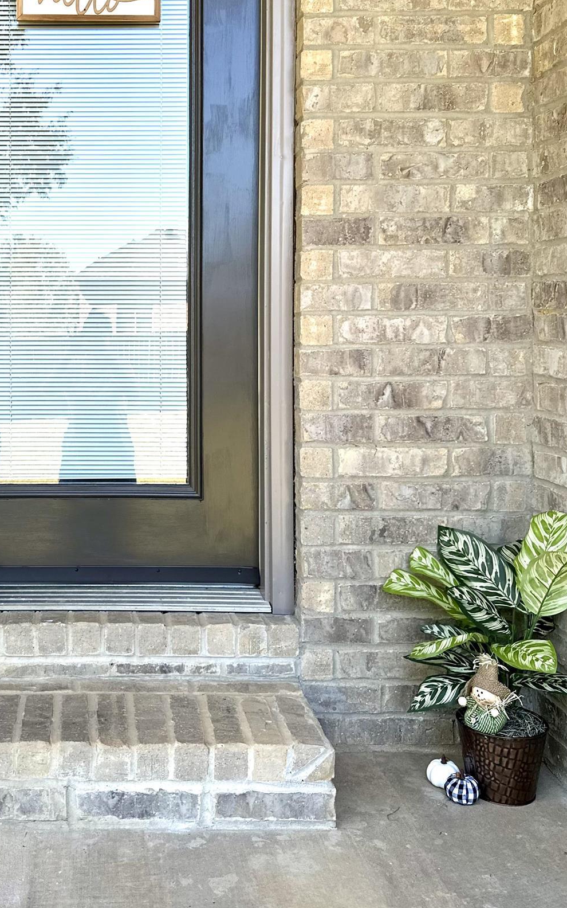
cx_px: 85
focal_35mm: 37
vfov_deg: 52.0
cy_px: 326
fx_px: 915
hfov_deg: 33.1
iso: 80
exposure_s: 1/439
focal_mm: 6.86
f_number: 1.78
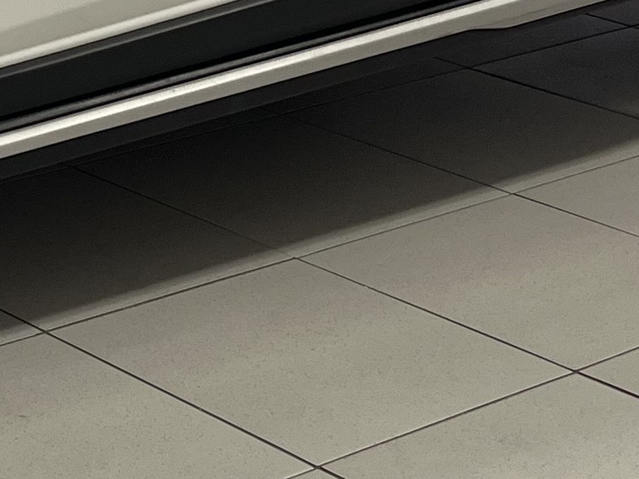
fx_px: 2437
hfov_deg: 14.3
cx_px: -216
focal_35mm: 132
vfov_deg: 10.9
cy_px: -190
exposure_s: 1/60
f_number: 1.6
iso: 80
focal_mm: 5.1
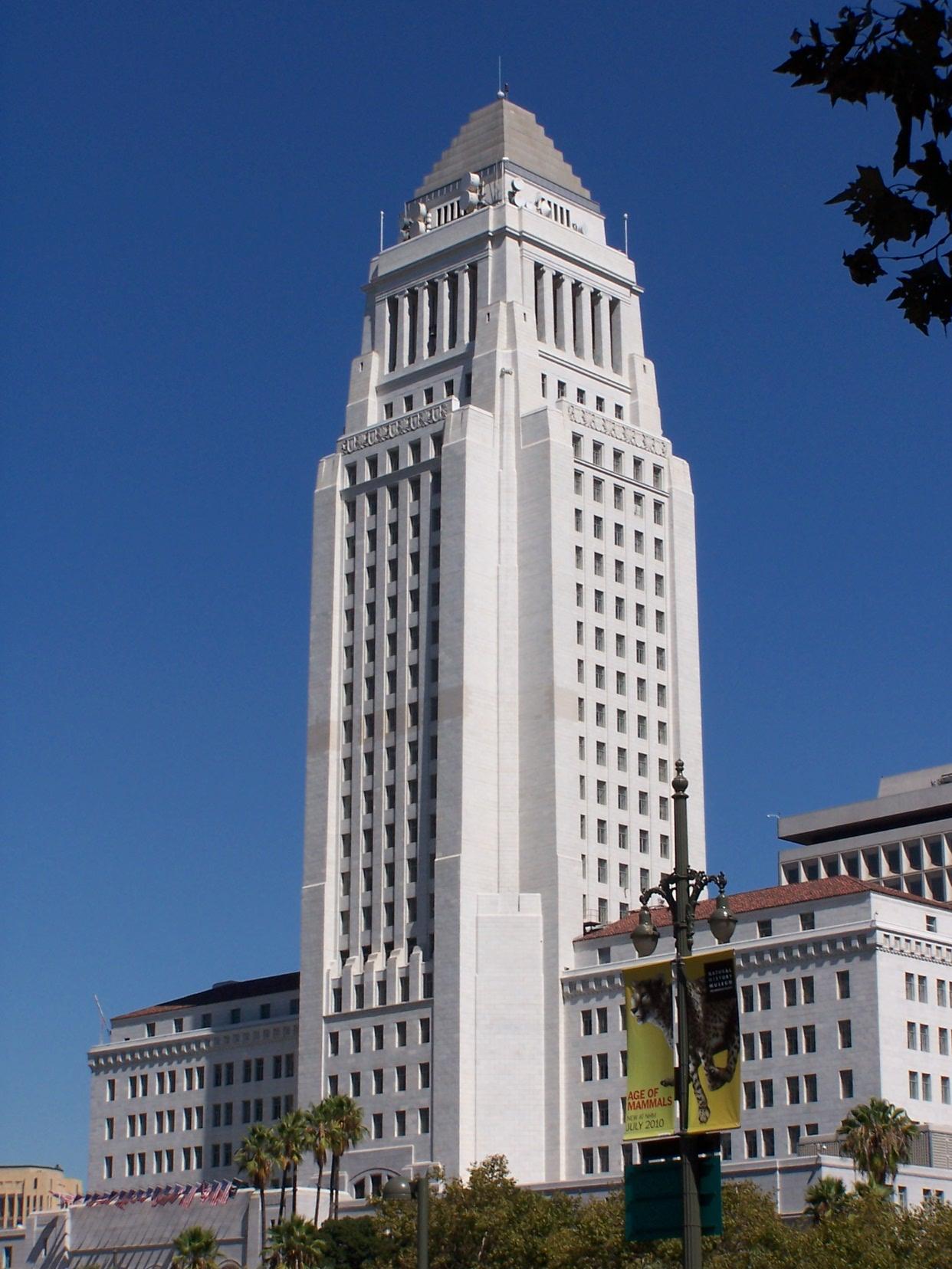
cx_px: 476
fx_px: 2750
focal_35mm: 75
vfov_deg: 26.0
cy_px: 634
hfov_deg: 19.6
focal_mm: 12.4
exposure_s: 1/750
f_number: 6.3
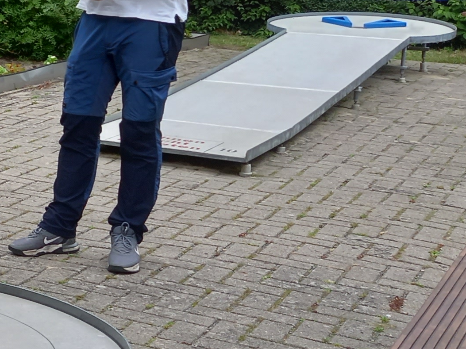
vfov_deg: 15.5
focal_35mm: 95
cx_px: -306
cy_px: 149
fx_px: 1278
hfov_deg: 17.7
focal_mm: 4.6
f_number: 2
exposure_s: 1/157
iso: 25
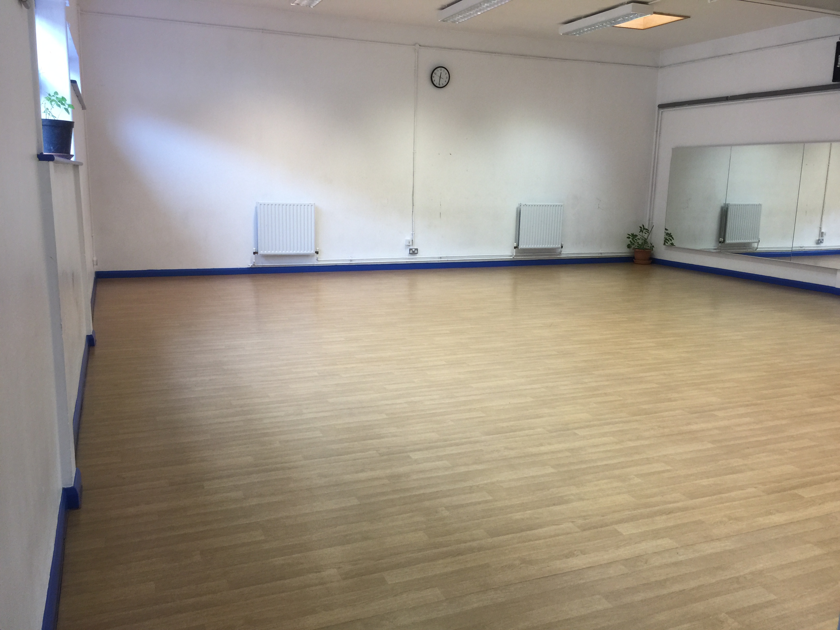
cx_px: 420
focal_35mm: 29
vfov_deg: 48.2
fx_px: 704
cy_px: 315
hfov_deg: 61.7
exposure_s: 1/33
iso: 50
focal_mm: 4.15
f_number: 2.2
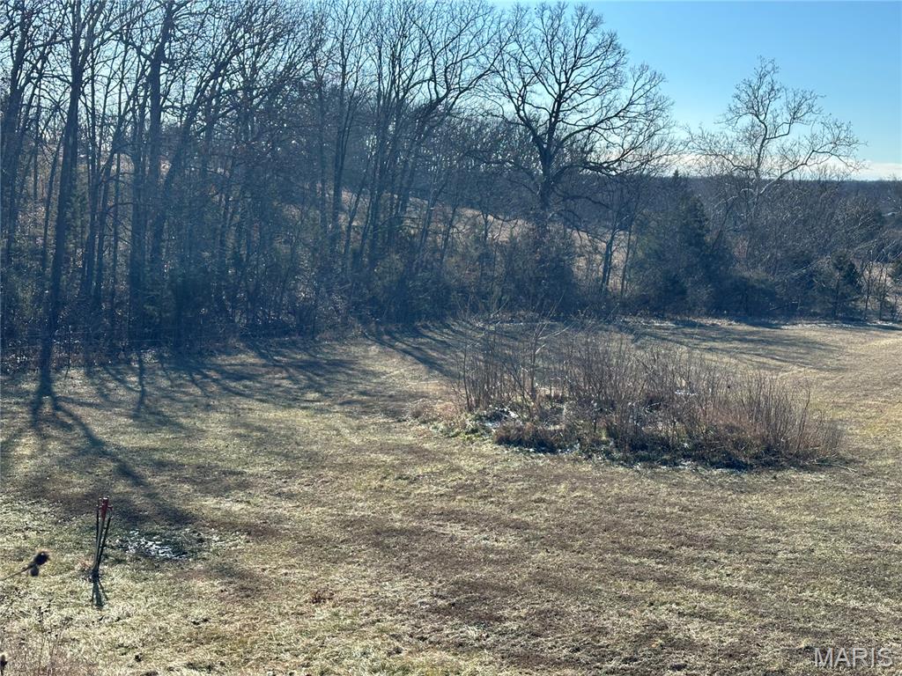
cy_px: 338
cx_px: 451
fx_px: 1251
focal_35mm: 48
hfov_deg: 39.7
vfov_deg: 30.3
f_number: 1.78
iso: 64
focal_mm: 6.86
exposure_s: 1/2410
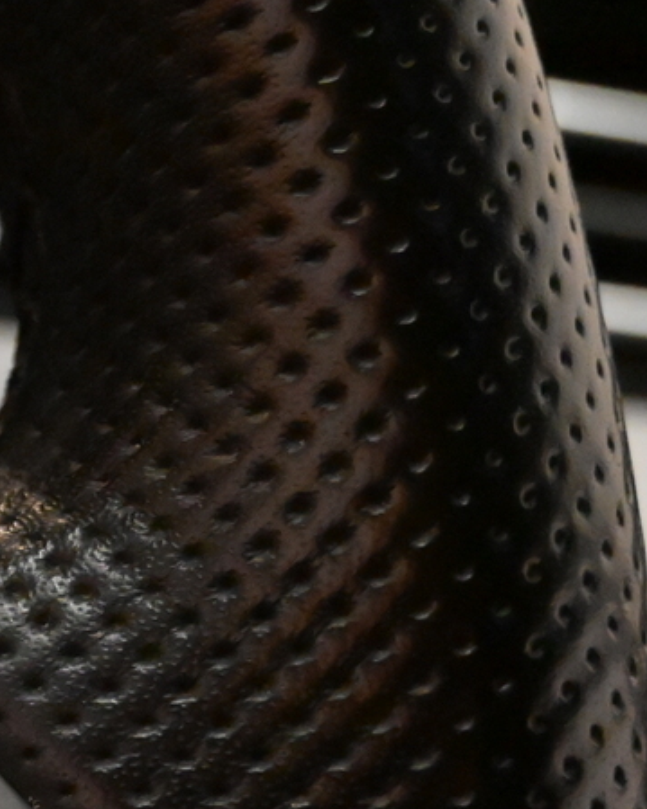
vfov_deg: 15.4
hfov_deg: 11.5
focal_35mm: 122
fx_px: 2921
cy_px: 840
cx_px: -598
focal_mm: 24
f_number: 5
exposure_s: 1/400
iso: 8000
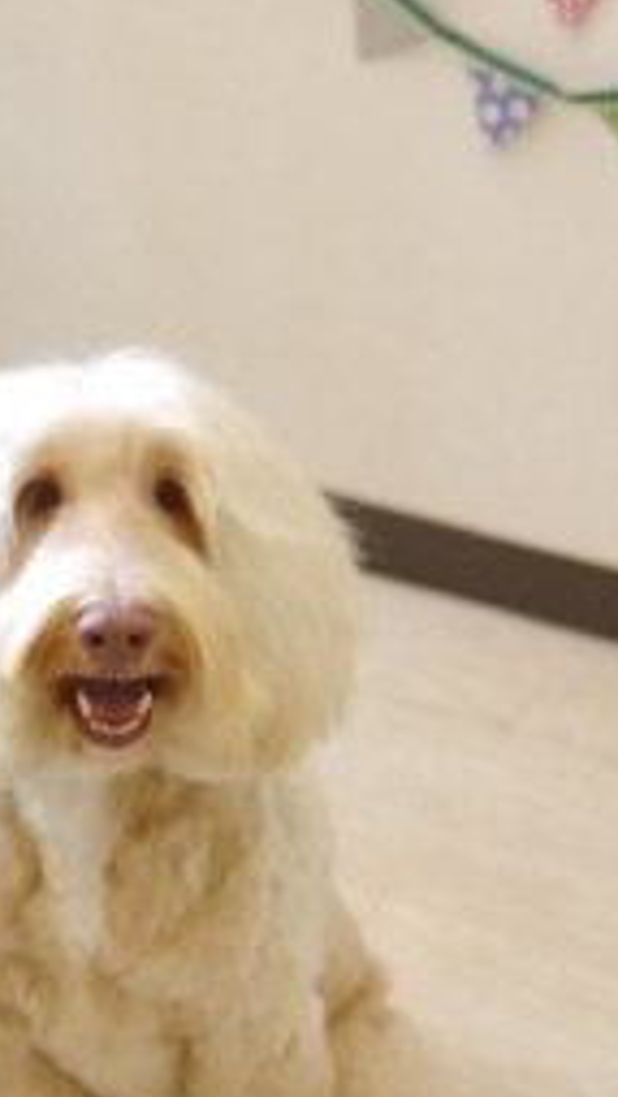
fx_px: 2737
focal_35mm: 94
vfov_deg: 22.7
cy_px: 635
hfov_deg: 12.8
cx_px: 104
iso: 1600
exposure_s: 1/320
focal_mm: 38
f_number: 2.8
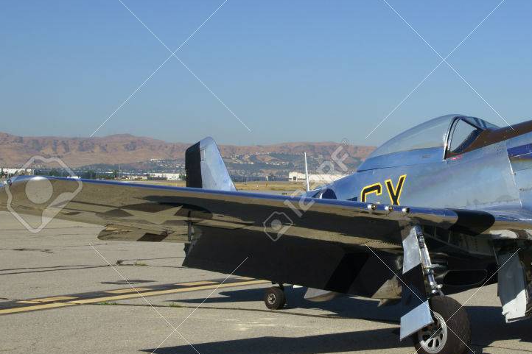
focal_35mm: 81
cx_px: 444
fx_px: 1197
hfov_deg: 24.6
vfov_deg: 16.8
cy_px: 164
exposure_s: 1/80
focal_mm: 30
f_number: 14
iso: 50
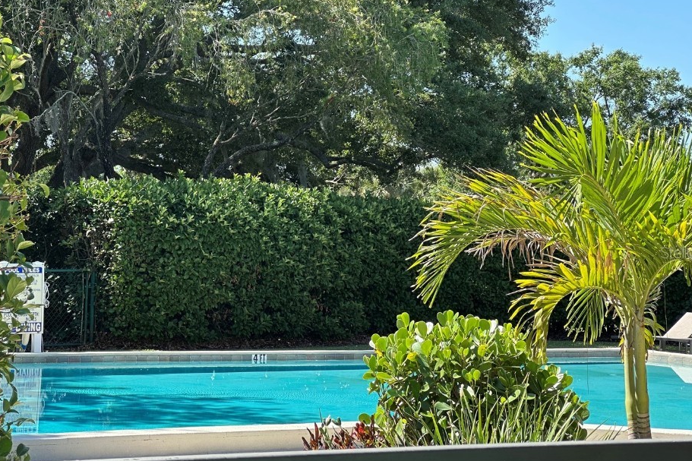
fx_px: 1730
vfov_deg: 15.2
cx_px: 343
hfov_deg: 22.6
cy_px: 252
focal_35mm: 90
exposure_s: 1/234
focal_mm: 9
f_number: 2.8
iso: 32
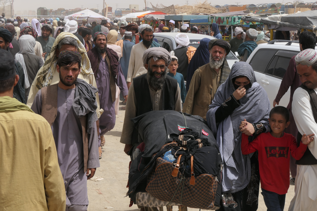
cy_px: 106
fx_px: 616
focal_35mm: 70
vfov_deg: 19.5
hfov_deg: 28.8
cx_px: 158
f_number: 10
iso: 125
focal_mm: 25.8
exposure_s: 1/250
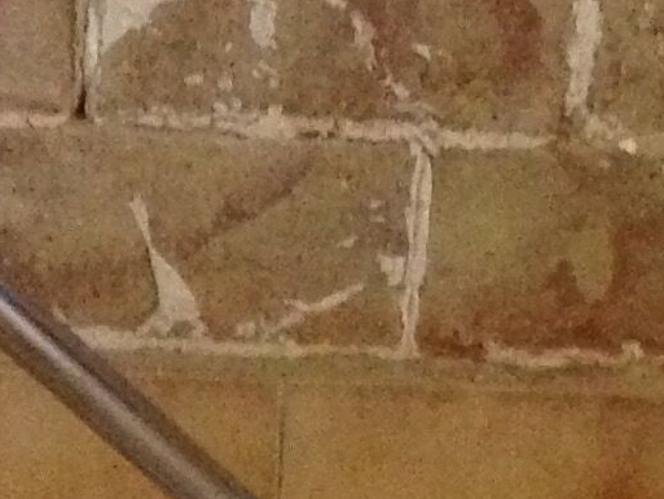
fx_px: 4029
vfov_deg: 7.1
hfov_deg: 9.2
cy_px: 334
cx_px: -220
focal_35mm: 210
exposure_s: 1/15
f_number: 2.4
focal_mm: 4.12
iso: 400
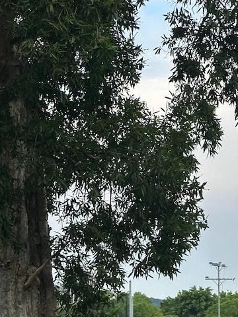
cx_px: 247
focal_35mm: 128
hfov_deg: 11.4
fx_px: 1173
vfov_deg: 15.4
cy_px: 189
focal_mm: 6.9
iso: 64
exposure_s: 1/1613
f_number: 1.8
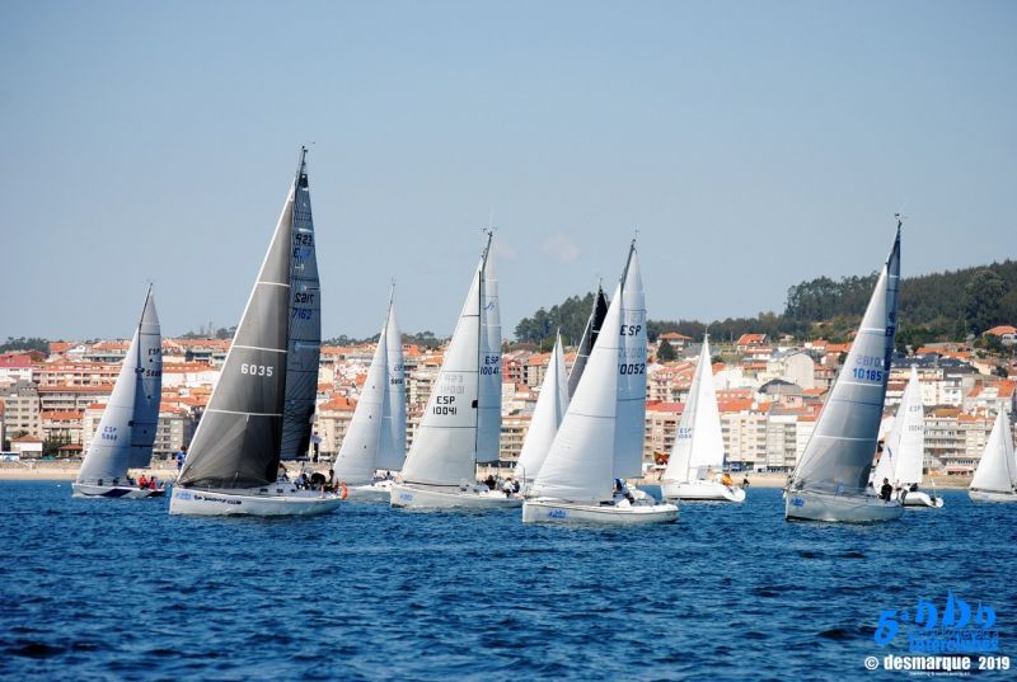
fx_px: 4331
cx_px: 508
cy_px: 341
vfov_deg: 9.0
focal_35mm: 153
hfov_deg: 13.4
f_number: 6.3
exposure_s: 1/640
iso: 100
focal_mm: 102
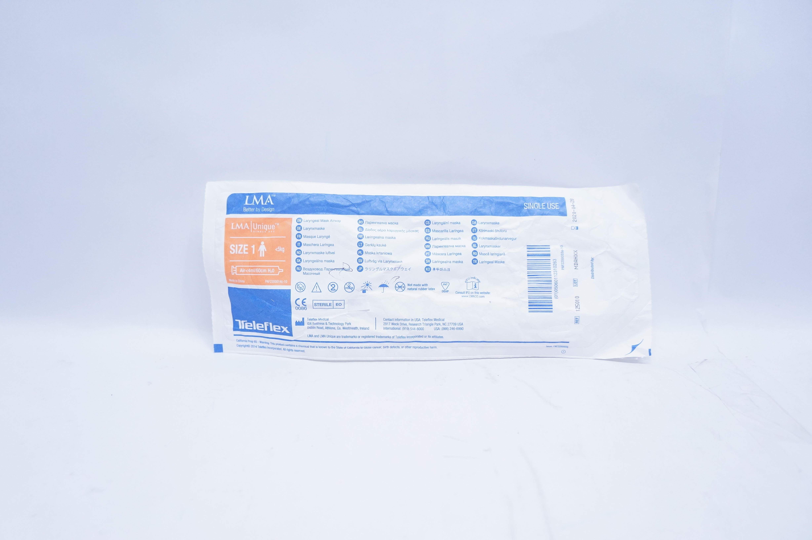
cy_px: 270
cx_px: 406
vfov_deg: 45.6
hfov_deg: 64.6
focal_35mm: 28
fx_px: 642
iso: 800
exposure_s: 1/160
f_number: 3.5
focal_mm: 19
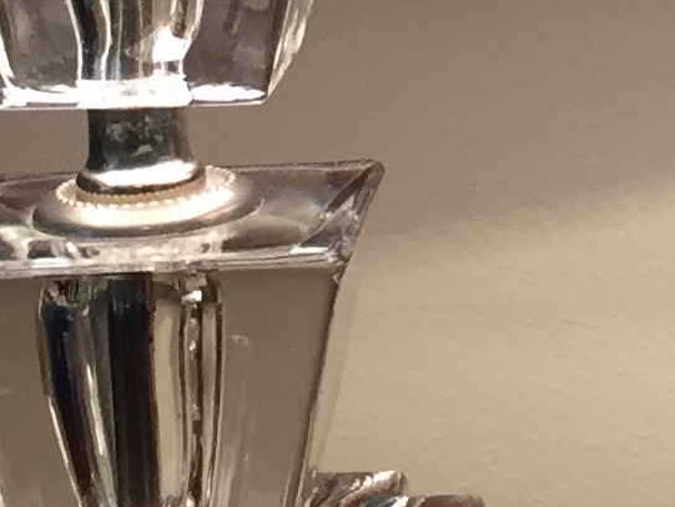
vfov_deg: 8.3
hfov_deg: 10.9
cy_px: -278
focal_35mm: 175
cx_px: 967
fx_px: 3413
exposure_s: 1/30
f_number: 2.2
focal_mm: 4.15
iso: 40
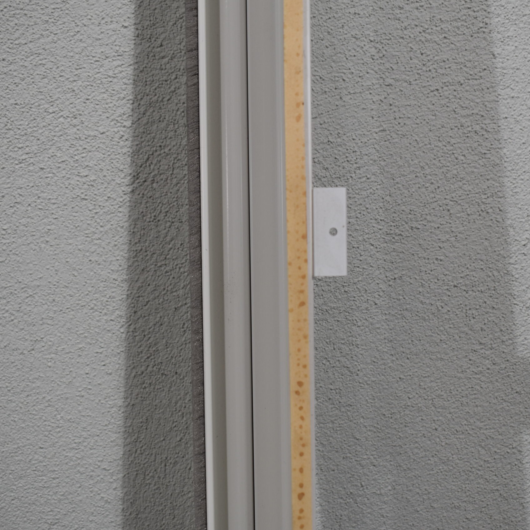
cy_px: 266
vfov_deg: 34.0
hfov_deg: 33.9
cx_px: 310
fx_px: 866
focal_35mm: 50
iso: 200
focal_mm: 26
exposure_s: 1/125
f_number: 5.6
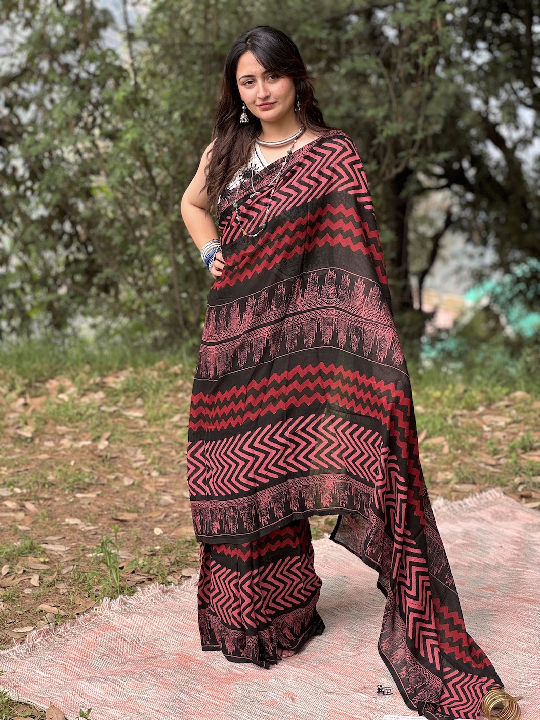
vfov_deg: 25.3
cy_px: 360
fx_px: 1601
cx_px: 270
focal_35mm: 77
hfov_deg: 19.1
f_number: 2.8
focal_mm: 9
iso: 100
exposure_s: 1/99
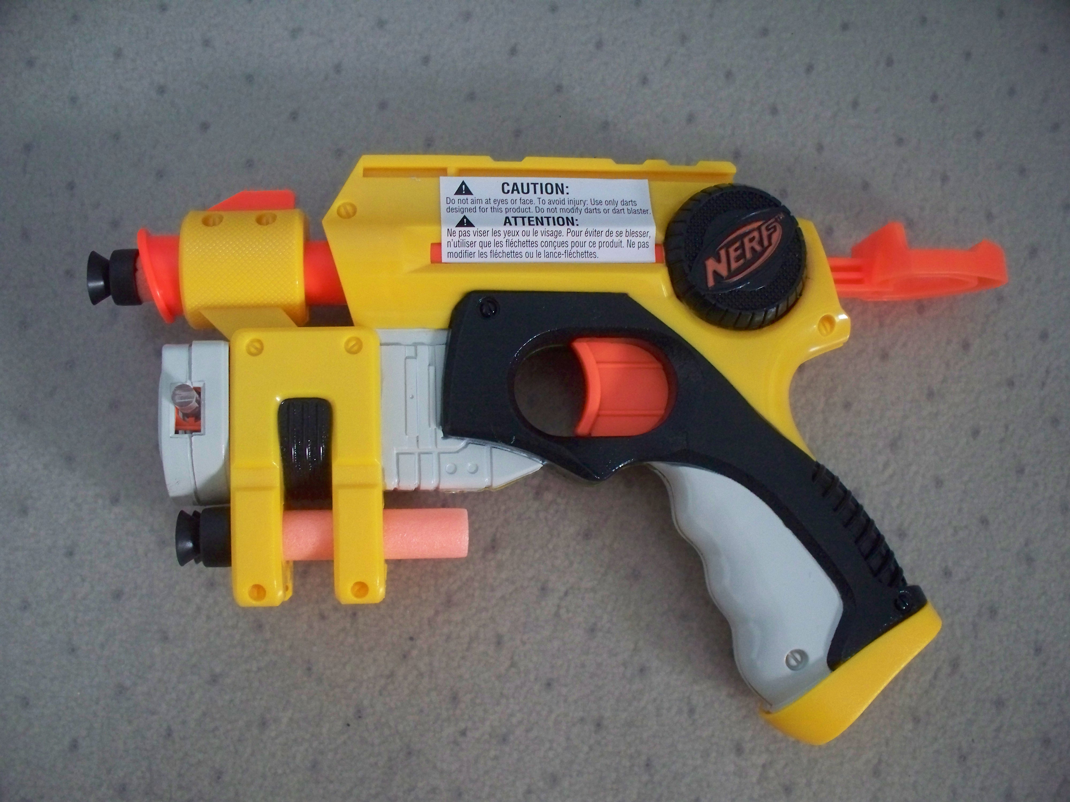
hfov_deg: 51.4
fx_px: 1113
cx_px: 535
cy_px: 401
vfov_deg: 39.7
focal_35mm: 36
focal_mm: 7.54
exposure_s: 1/40
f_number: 2.8
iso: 400
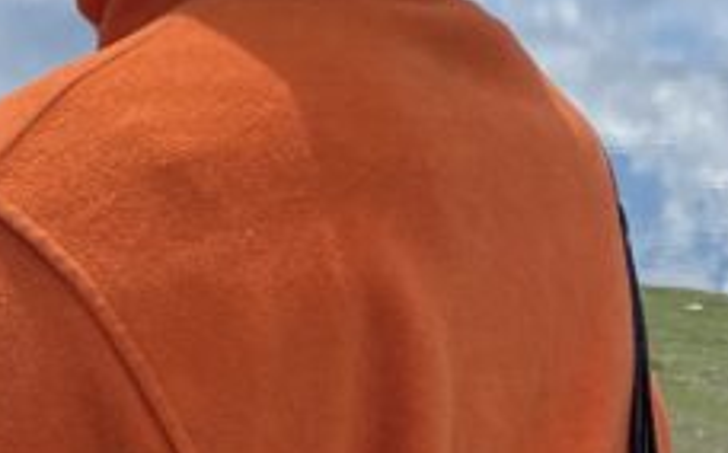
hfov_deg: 16.2
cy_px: 188
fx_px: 2458
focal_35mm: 124
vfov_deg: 10.5
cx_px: -140
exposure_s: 1/3610
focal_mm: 4.25
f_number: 1.8
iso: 32
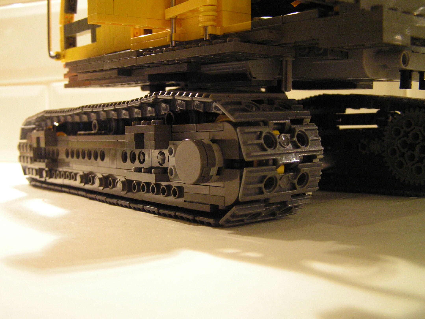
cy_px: 155
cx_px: 205
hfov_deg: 46.8
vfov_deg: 36.0
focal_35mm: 40
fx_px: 491
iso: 200
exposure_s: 1/13
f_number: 2.8
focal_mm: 6.3
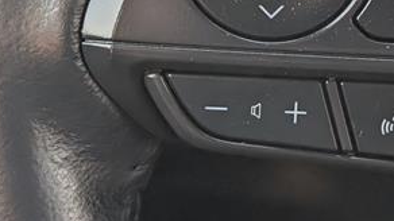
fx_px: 1222
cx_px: 274
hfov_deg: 18.2
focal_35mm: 117
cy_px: -1
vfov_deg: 10.3
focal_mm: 6.9
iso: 296
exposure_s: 1/196
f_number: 1.68
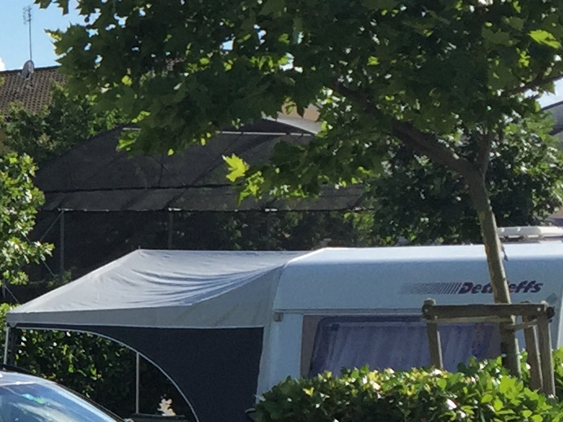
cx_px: -483
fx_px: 2228
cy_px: 327
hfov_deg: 12.9
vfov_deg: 10.8
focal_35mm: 137
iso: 32
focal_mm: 4.15
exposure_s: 1/1721
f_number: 2.2
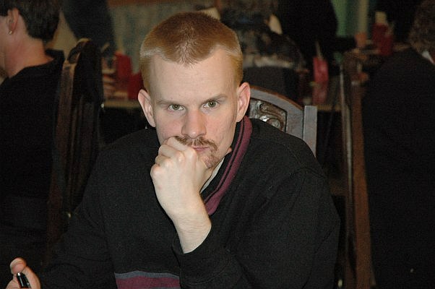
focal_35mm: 105
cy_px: 144
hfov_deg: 19.5
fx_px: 1267
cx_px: 218
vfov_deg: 13.0
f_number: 5
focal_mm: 70
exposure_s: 1/60
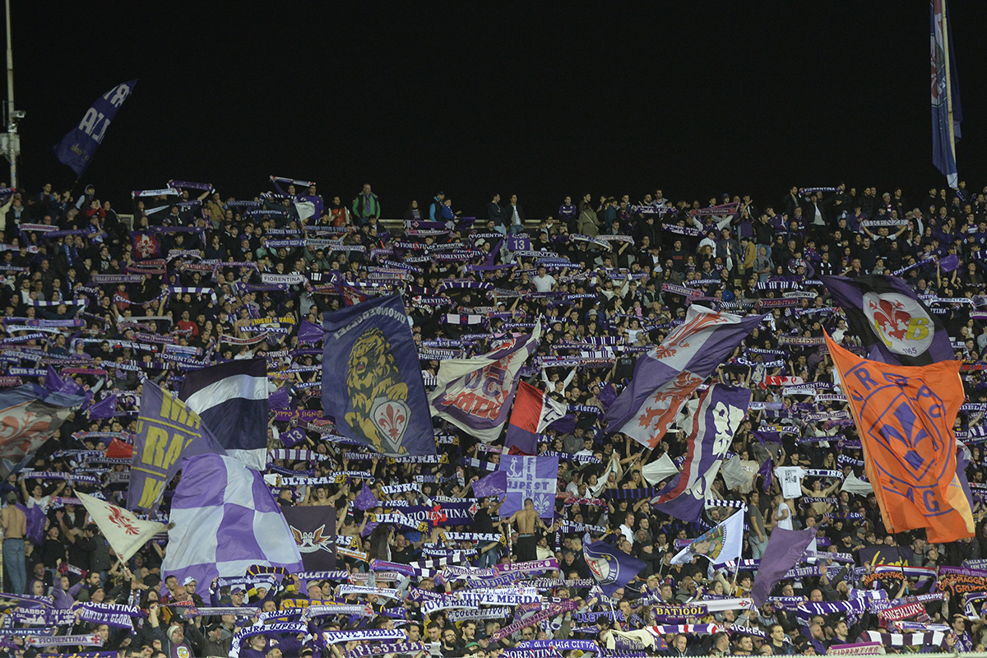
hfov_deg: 20.0
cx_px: 494
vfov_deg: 13.4
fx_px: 2796
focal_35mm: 102
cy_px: 329
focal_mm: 102
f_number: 4.8
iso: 3200
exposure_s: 1/200
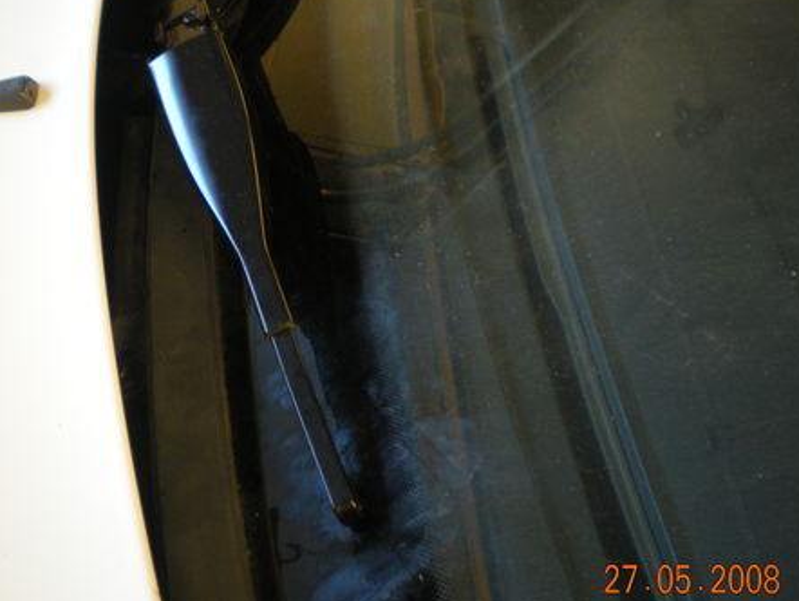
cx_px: 273
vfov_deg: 26.5
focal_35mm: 55
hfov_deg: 34.6
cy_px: 235
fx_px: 1270
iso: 200
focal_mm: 6.3
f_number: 3.1
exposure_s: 1/22.5
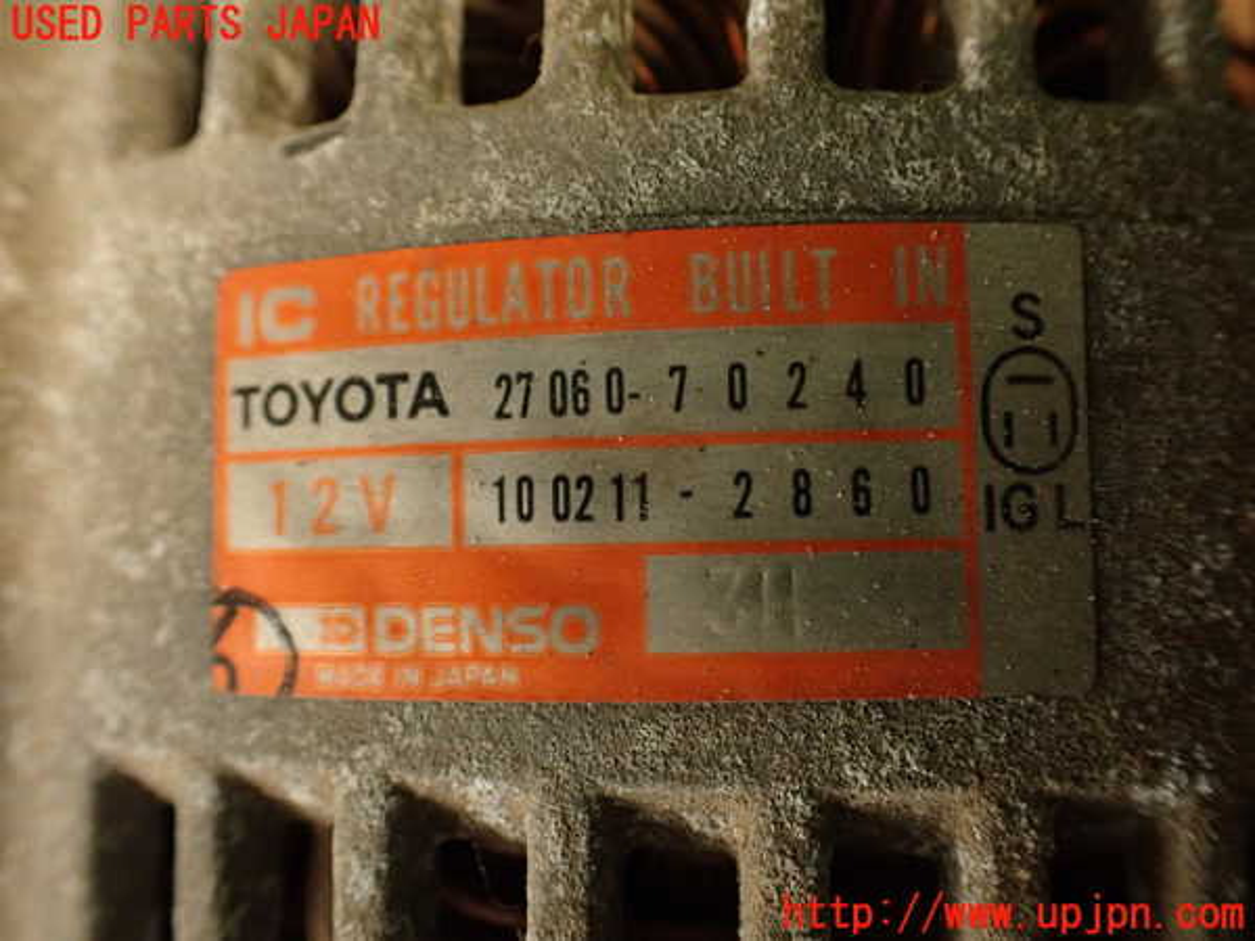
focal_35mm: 32
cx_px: 628
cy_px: 470
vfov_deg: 44.2
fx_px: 1160
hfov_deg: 56.8
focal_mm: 5.79
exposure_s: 1/30
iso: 500
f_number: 2.4
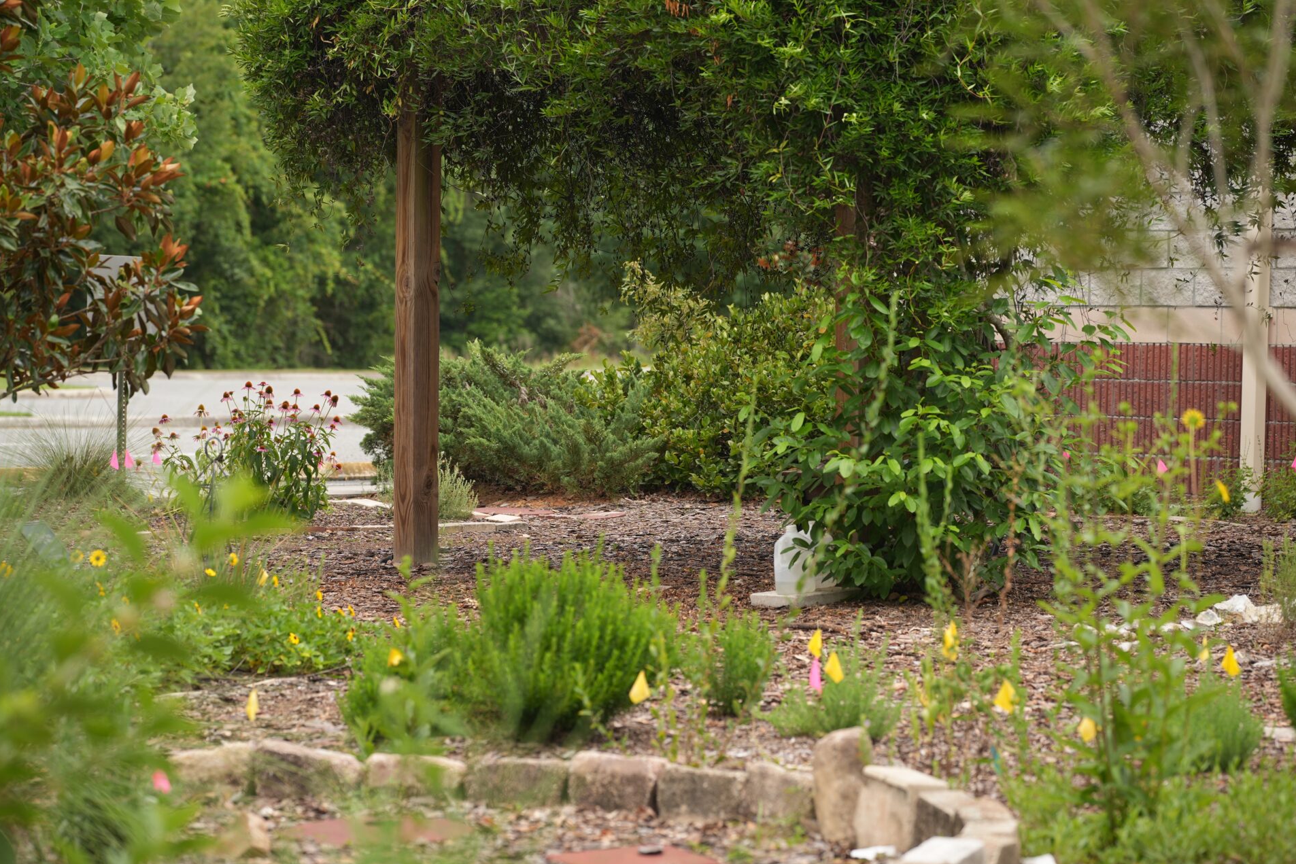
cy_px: 417
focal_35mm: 141
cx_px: 649
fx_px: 5076
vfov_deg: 9.7
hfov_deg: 14.5
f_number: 4
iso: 100
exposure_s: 1/250
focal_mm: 105
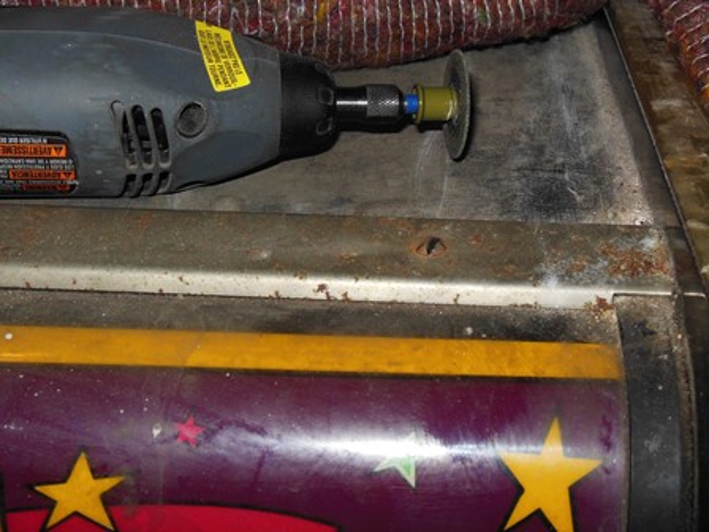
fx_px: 1024
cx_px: 354
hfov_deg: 38.2
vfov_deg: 29.1
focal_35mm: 50
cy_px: 266
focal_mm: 8.9
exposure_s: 1/60
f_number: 7.9
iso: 200
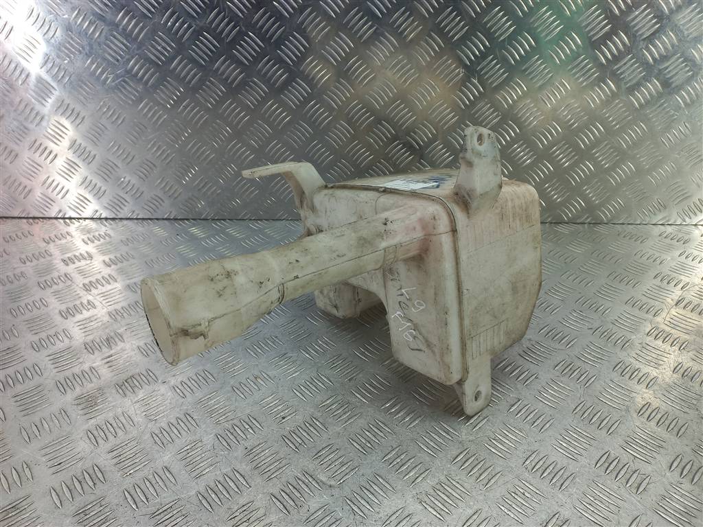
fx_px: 508
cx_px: 352
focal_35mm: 25
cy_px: 264
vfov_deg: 54.9
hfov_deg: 69.4
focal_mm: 4.6
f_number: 1.8
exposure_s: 1/50
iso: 50
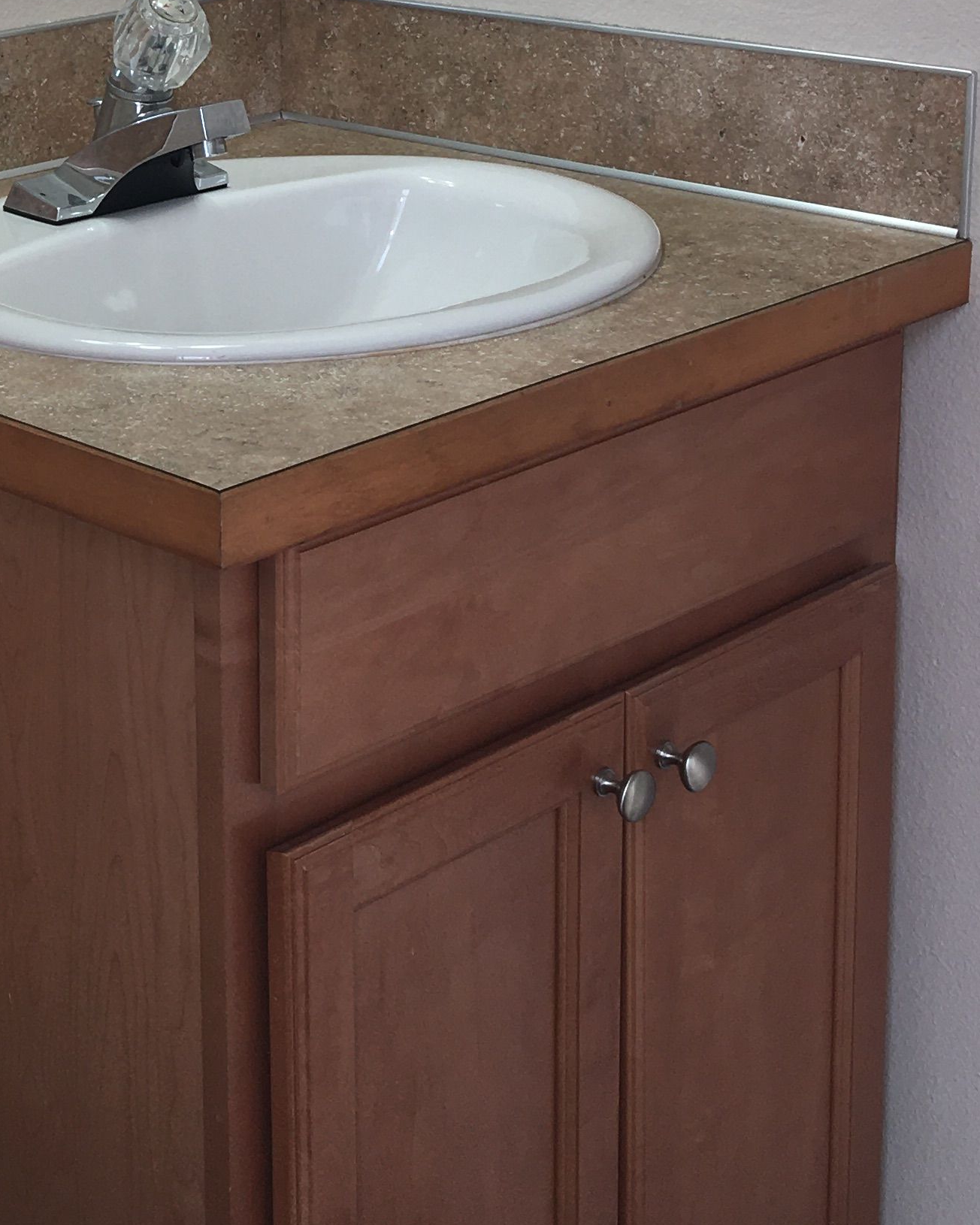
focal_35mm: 70
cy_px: 194
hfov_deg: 21.0
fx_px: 2538
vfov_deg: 26.5
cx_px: -45
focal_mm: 4.15
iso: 25
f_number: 2.2
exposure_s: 1/43
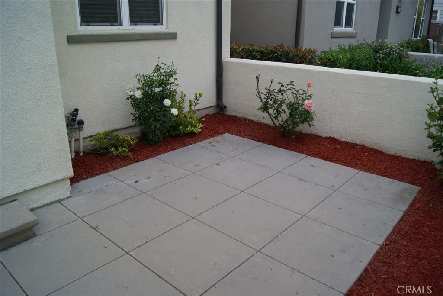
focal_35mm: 27
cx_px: 222
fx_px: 332
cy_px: 148
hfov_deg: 67.4
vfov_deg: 48.0
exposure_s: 1/40
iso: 100
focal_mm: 18
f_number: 4.5
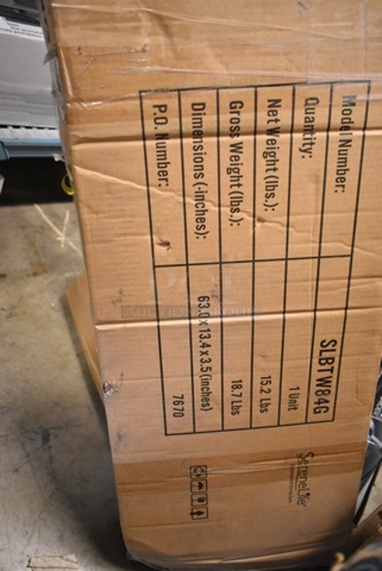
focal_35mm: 33
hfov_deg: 40.1
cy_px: 286
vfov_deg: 57.2
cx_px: 191
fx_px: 524
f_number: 3.8
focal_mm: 22
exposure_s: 1/125
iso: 4500
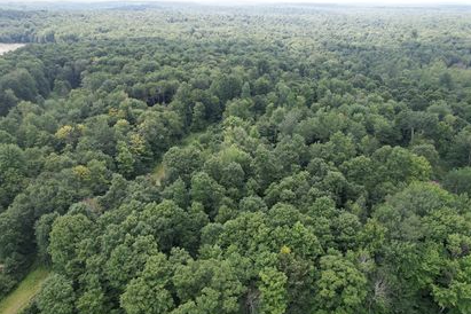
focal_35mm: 23
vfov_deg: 55.1
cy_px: 161
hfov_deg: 76.1
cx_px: 227
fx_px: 301
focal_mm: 8.38
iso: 130
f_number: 2.8
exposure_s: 1/640
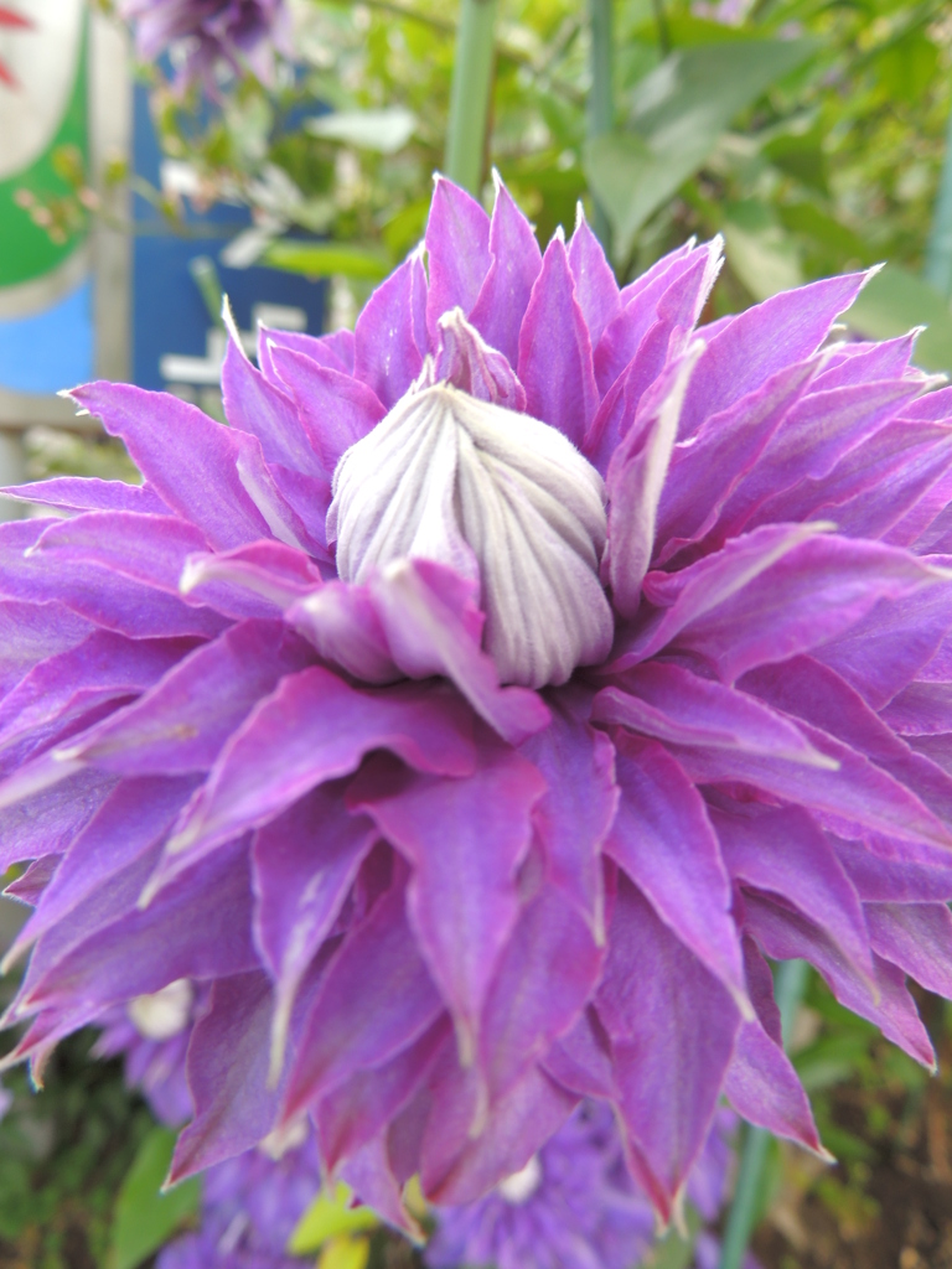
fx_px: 880
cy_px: 634
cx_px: 476
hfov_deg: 56.8
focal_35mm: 24
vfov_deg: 71.6
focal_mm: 4.3
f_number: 3
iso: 100
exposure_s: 1/60
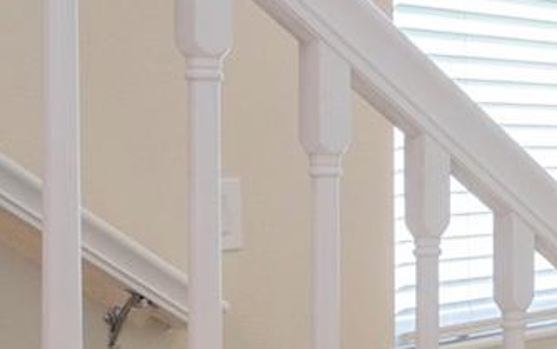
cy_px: 175
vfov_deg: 15.7
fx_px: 1260
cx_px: 959
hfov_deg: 19.6
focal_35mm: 83
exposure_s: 1/10
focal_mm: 17
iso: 1000
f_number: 14
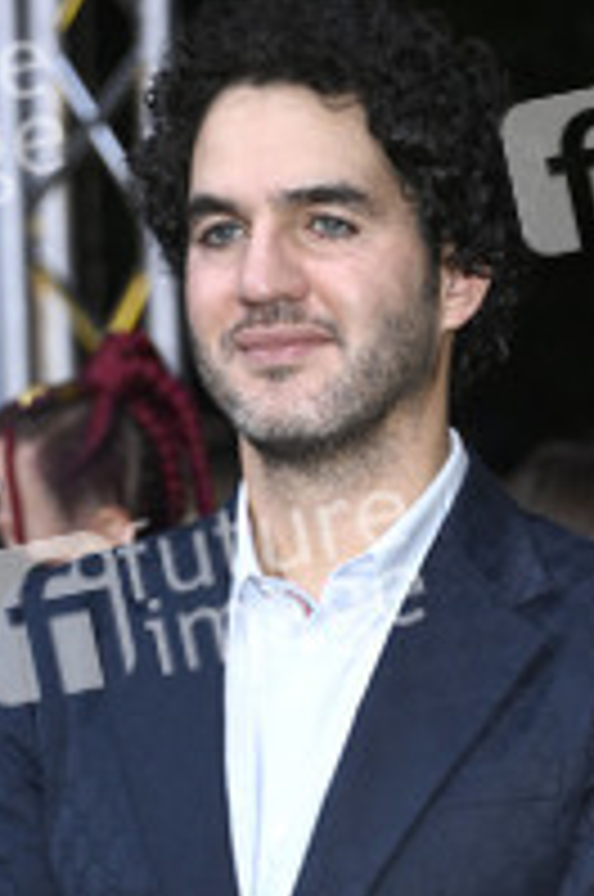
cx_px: 324
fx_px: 7500
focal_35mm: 302
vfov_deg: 6.8
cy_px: 824
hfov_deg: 4.5
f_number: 5.6
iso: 800
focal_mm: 150
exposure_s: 1/250
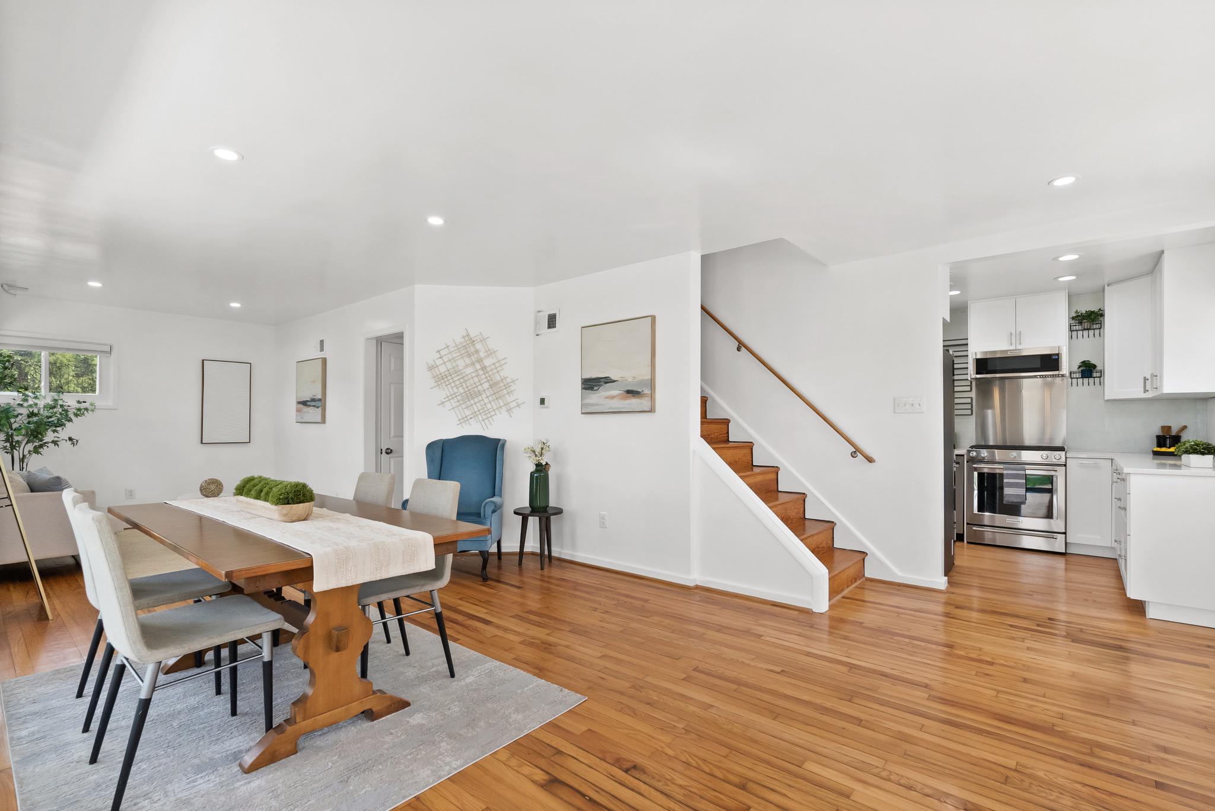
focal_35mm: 16
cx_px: 608
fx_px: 540
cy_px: 406
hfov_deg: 96.7
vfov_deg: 73.8
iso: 800
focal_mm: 16
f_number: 8
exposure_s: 1/100
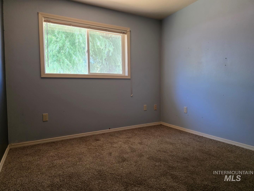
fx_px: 169
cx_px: 127
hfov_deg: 73.9
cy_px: 96
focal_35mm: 23
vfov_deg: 58.9
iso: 400
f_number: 1.7
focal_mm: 6.3
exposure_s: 1/120
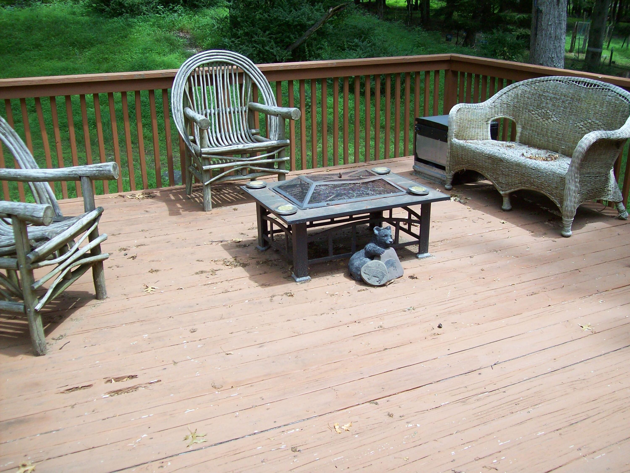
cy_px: 236
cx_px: 315
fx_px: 655
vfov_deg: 39.7
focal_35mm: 36
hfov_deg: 51.4
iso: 80
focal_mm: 6
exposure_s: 1/269
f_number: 2.7
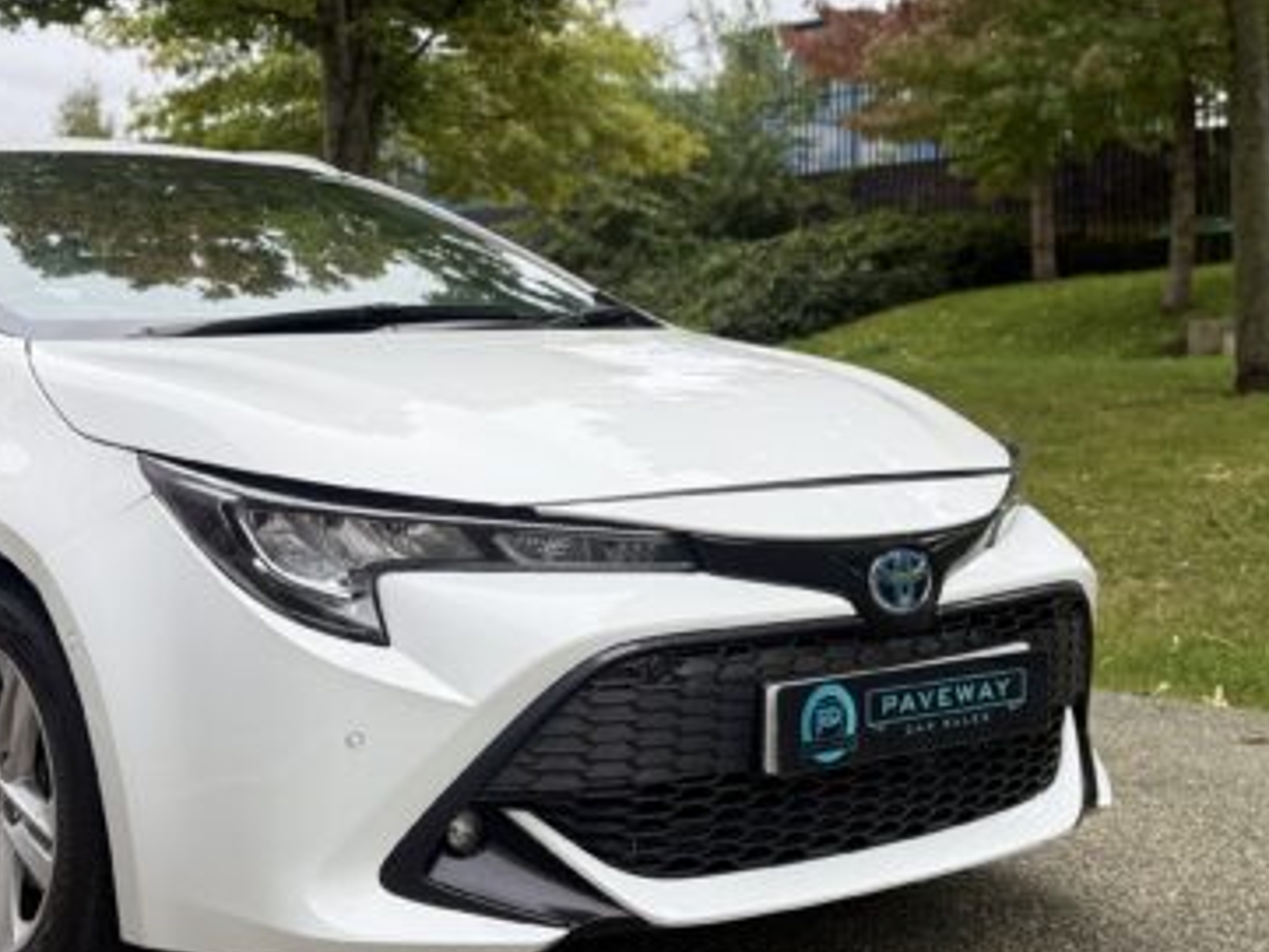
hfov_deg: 37.1
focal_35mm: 51
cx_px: 429
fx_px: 1870
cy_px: 411
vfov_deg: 28.5
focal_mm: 6.76
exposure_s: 1/992
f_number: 1.78
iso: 80
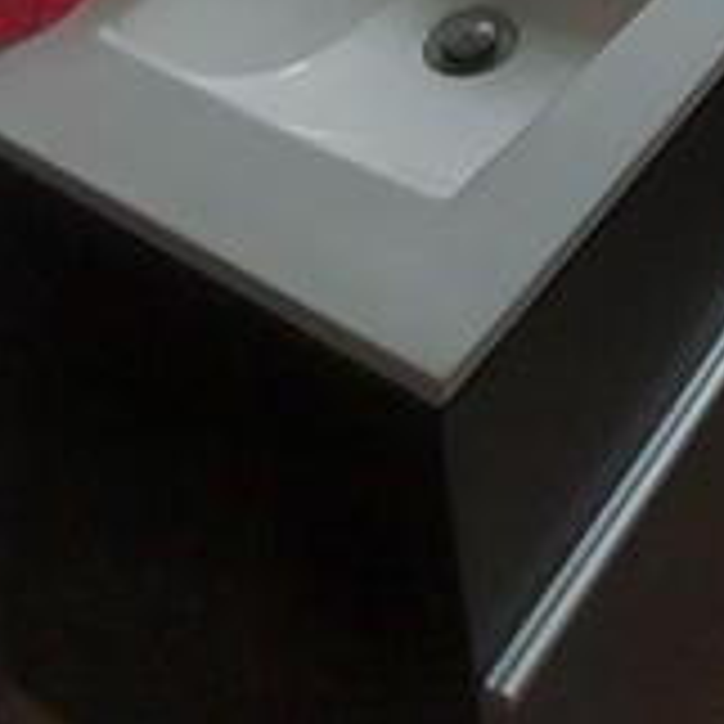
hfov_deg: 27.6
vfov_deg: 20.3
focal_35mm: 57
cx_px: 782
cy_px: -612
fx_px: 1349
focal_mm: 1.74
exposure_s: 1/50
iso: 64
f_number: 2.2
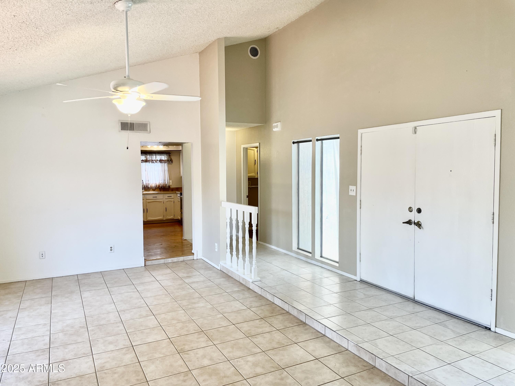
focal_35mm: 26
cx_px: 258
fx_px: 387
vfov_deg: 53.1
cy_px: 193
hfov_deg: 67.3
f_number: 1.6
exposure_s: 1/120
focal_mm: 4.2
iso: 100
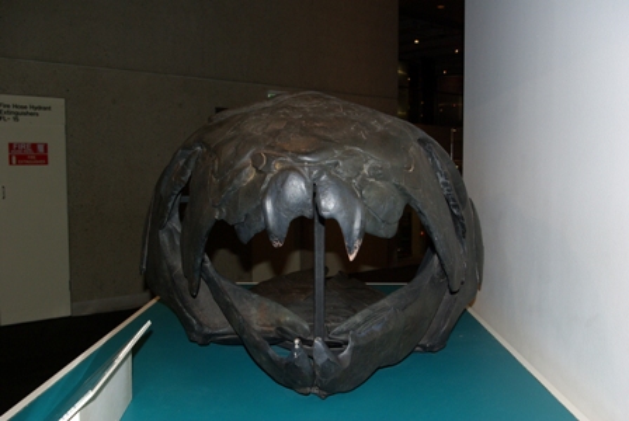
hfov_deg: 53.1
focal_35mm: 36
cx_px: 314
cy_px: 210
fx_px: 630
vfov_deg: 37.0
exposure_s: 1/45
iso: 400
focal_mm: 24
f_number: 8
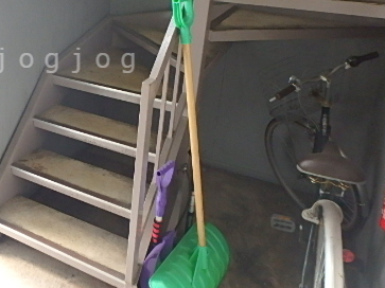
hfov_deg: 47.0
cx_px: 68
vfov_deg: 37.4
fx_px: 411
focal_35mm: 37
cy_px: 60
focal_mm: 3.7
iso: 500
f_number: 3.5
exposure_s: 1/30
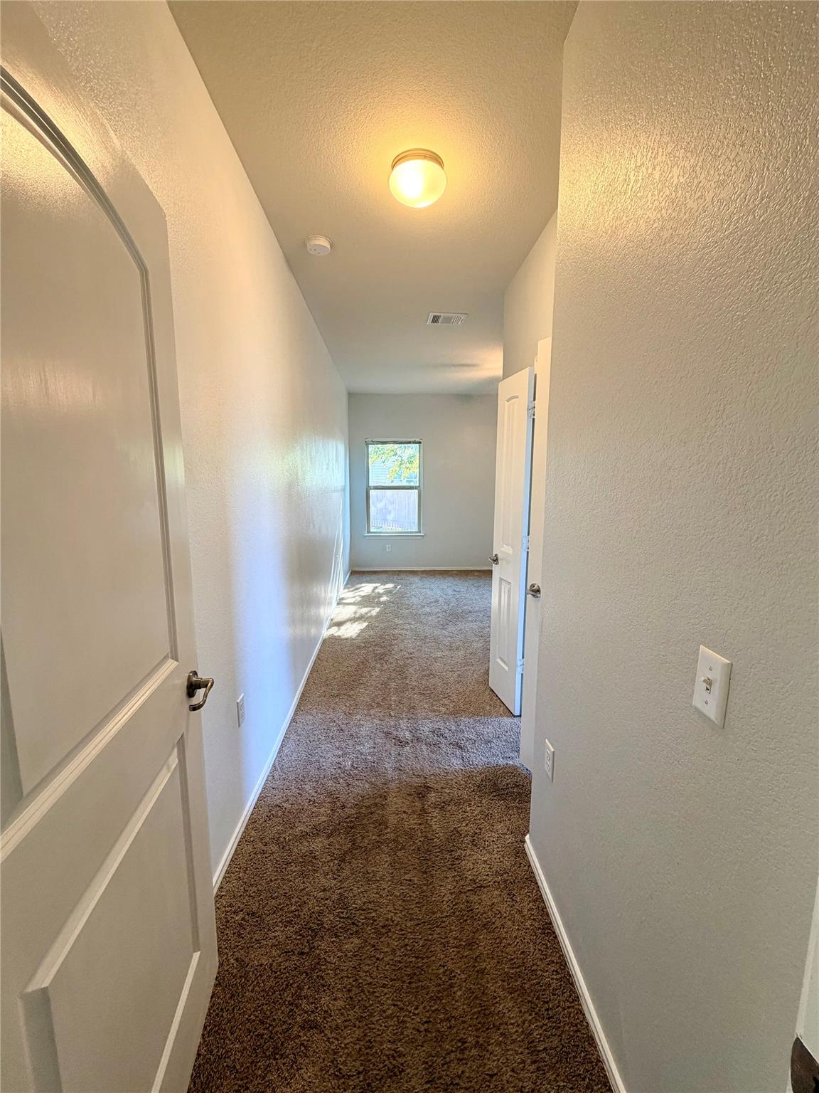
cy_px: 546
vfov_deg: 102.1
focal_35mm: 14
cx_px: 410
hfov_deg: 85.7
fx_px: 442
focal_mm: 2.22
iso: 200
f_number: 2.2
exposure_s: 1/60
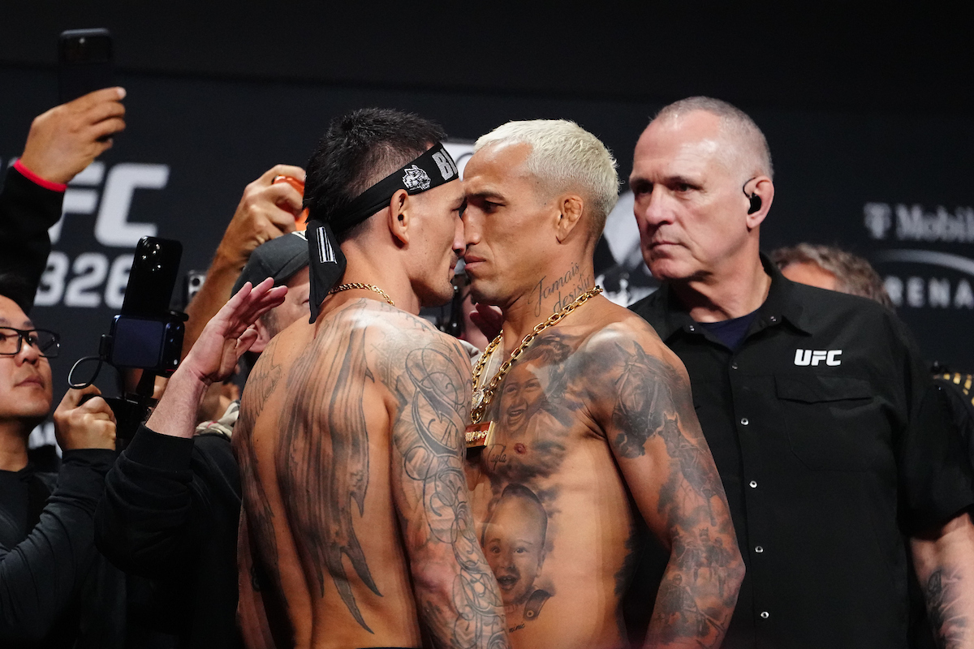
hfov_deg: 7.2
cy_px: 324
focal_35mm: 286
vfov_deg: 4.8
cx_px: 487
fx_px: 7737
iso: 8000
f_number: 2.8
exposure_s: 1/2000
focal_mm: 191
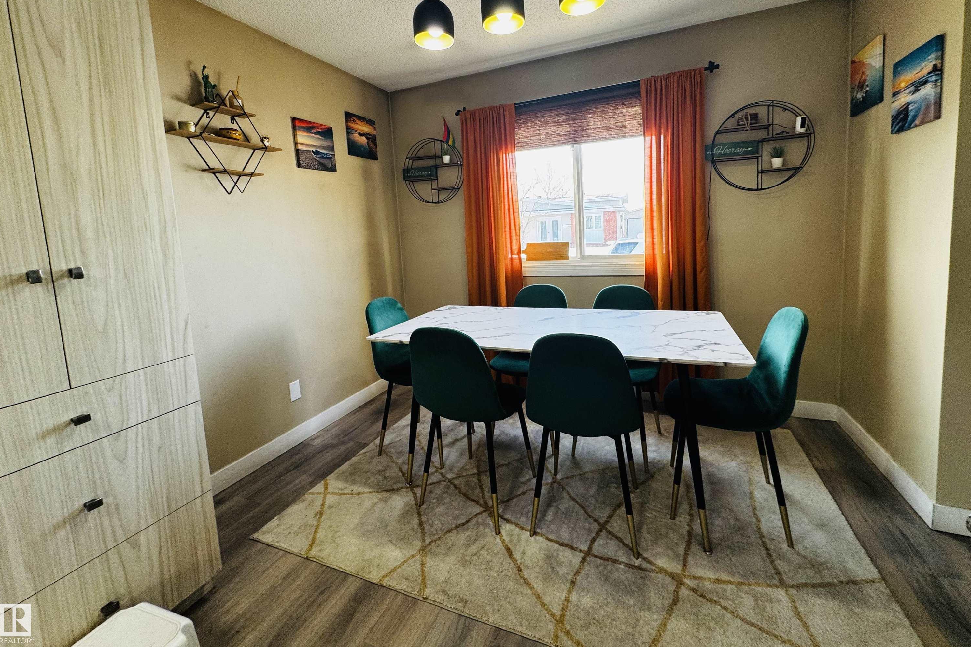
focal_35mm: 15
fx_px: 405
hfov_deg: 100.4
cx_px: 498
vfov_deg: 76.8
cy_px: 273
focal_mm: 2.22
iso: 125
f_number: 2.2
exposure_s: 1/120
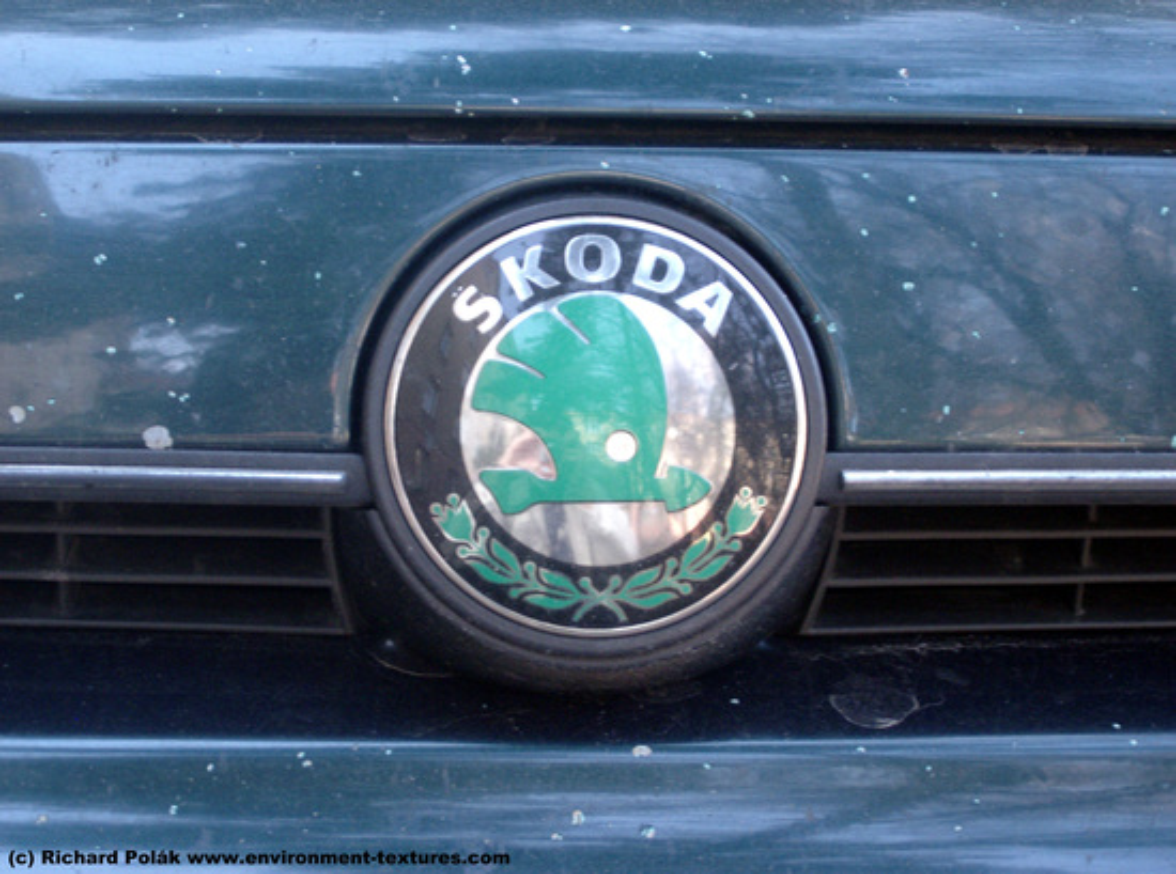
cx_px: 588
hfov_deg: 17.6
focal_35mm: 112
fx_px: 3793
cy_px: 437
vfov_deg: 13.2
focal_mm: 22.8
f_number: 4.8
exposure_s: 1/50
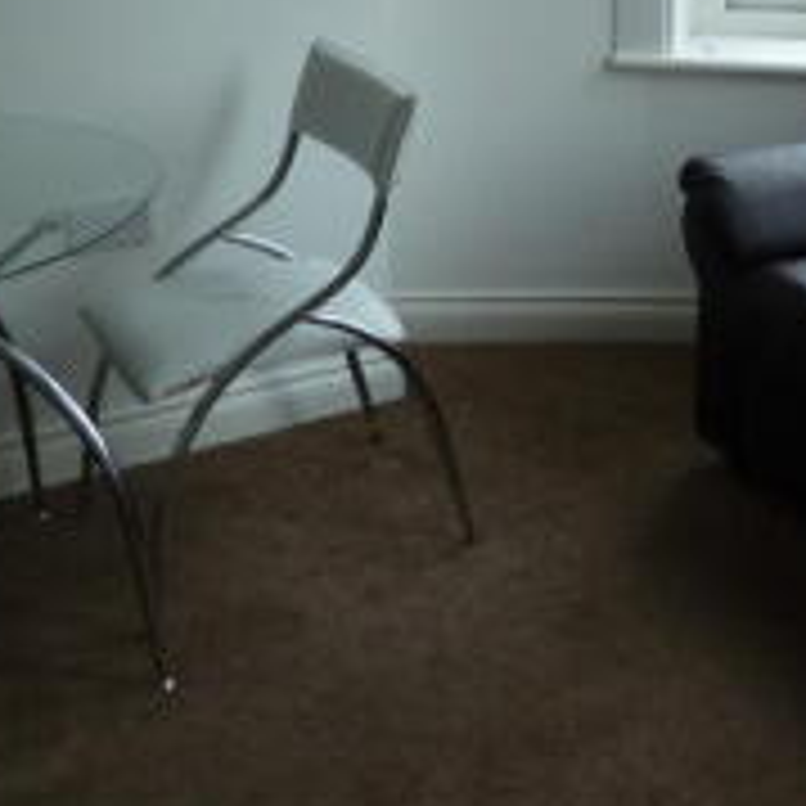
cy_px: -133
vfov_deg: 22.3
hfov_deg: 22.2
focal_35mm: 72
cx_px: 957
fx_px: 1897
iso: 80
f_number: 3.3
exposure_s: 1/40
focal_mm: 4.1
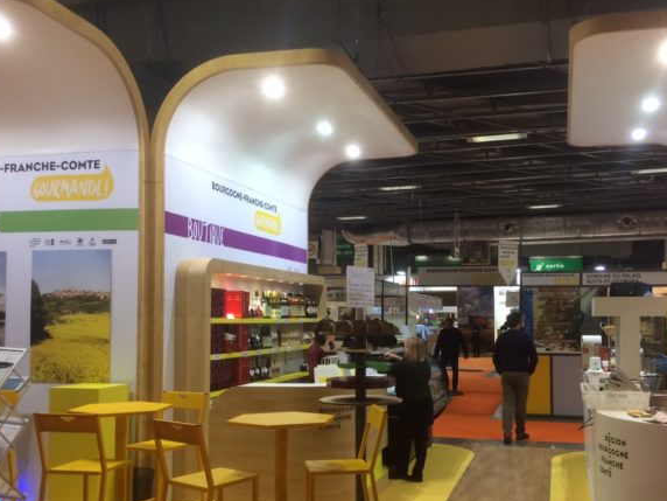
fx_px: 732
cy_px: 302
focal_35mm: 38
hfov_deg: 48.8
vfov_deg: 37.6
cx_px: 386
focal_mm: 4.15
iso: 50
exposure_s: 1/33
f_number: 2.2
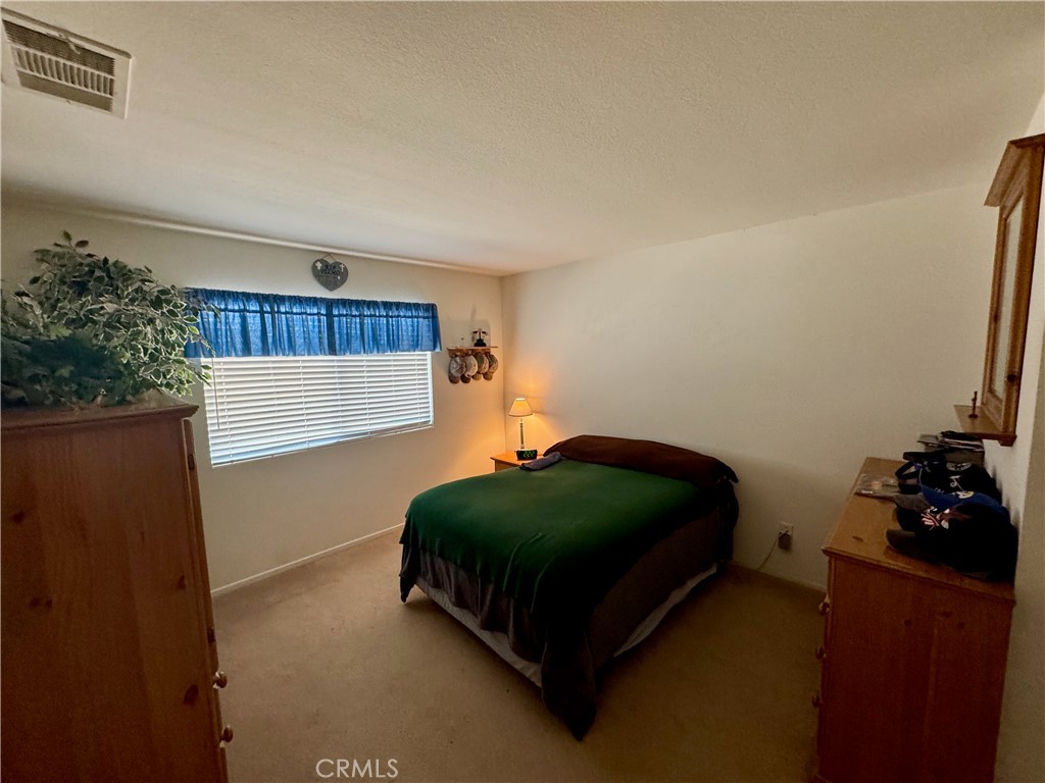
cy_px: 392
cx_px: 522
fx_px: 423
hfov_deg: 102.1
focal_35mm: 14
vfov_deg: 85.7
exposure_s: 1/60
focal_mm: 2.22
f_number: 2.2
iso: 400
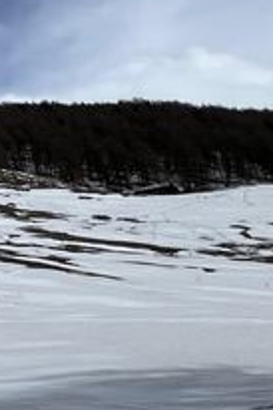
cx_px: -582
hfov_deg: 10.9
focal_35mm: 59
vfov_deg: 33.9
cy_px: 166
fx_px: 672
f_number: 1.8
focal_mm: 1.57
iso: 40
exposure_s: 1/6135
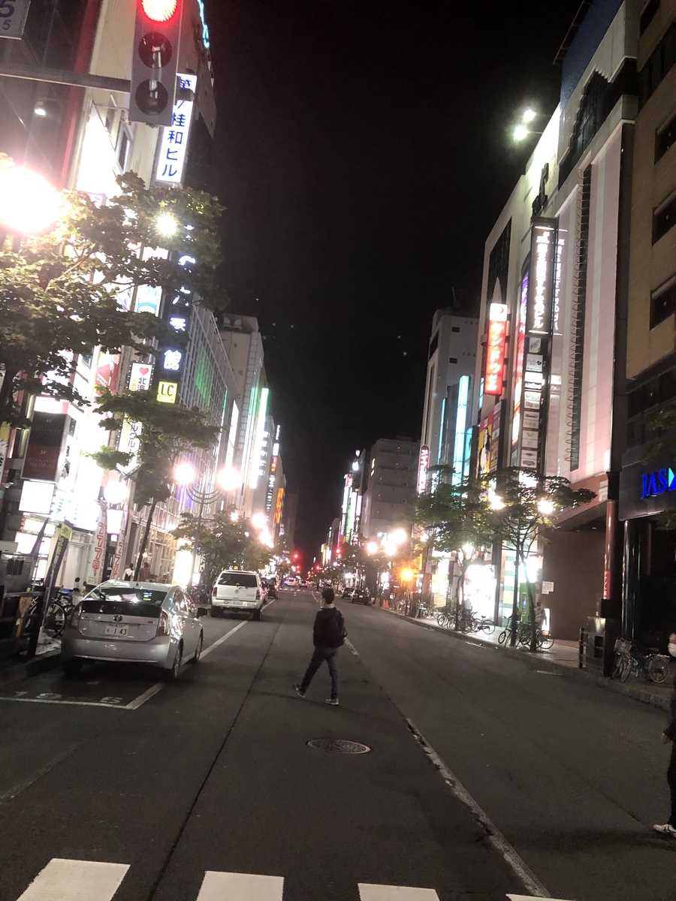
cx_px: 338
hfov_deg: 49.7
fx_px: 729
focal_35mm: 28
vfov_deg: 63.4
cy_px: 450
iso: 100
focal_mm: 3.99
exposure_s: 1/17
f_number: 1.8
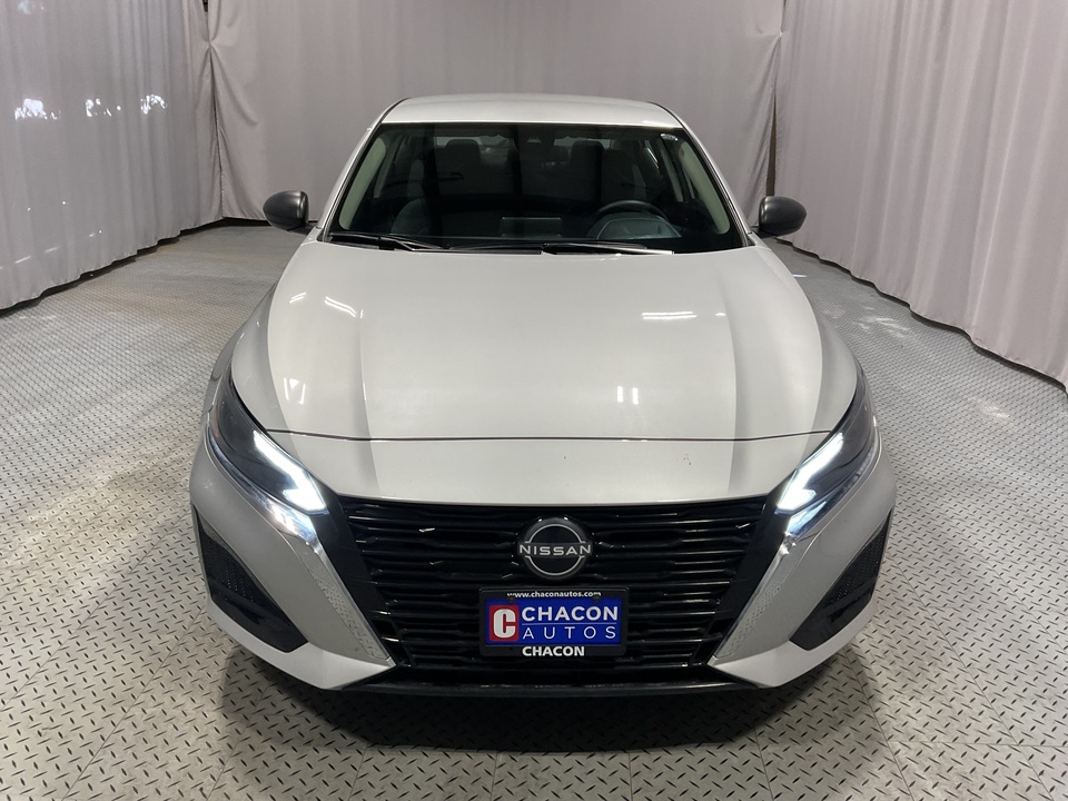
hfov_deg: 61.7
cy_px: 400
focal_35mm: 29
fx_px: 895
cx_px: 534
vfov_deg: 48.2
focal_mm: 3
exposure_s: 1/120
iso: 50
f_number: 1.8
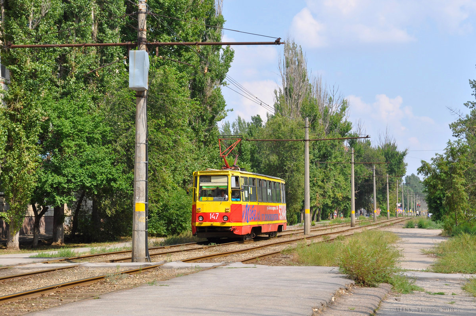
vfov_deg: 21.5
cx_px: 238
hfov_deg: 31.9
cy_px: 158
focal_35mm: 63
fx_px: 832
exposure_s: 1/500
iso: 200
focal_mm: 42
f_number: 8
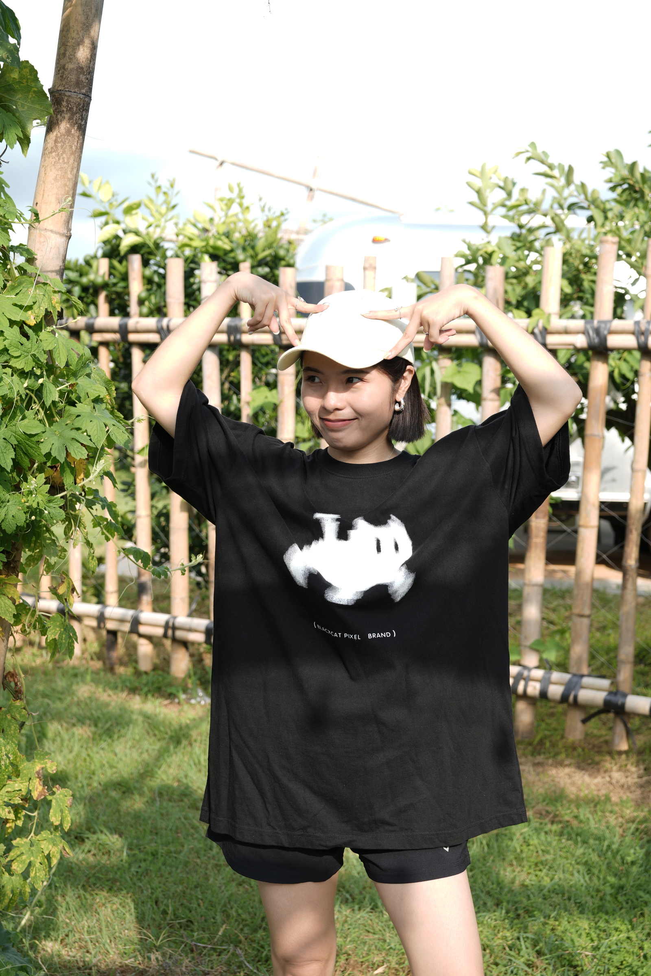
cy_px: 488
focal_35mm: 56
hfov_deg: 24.2
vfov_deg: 35.6
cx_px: 326
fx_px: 1519
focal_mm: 56
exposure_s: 1/80
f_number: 6.3
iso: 50
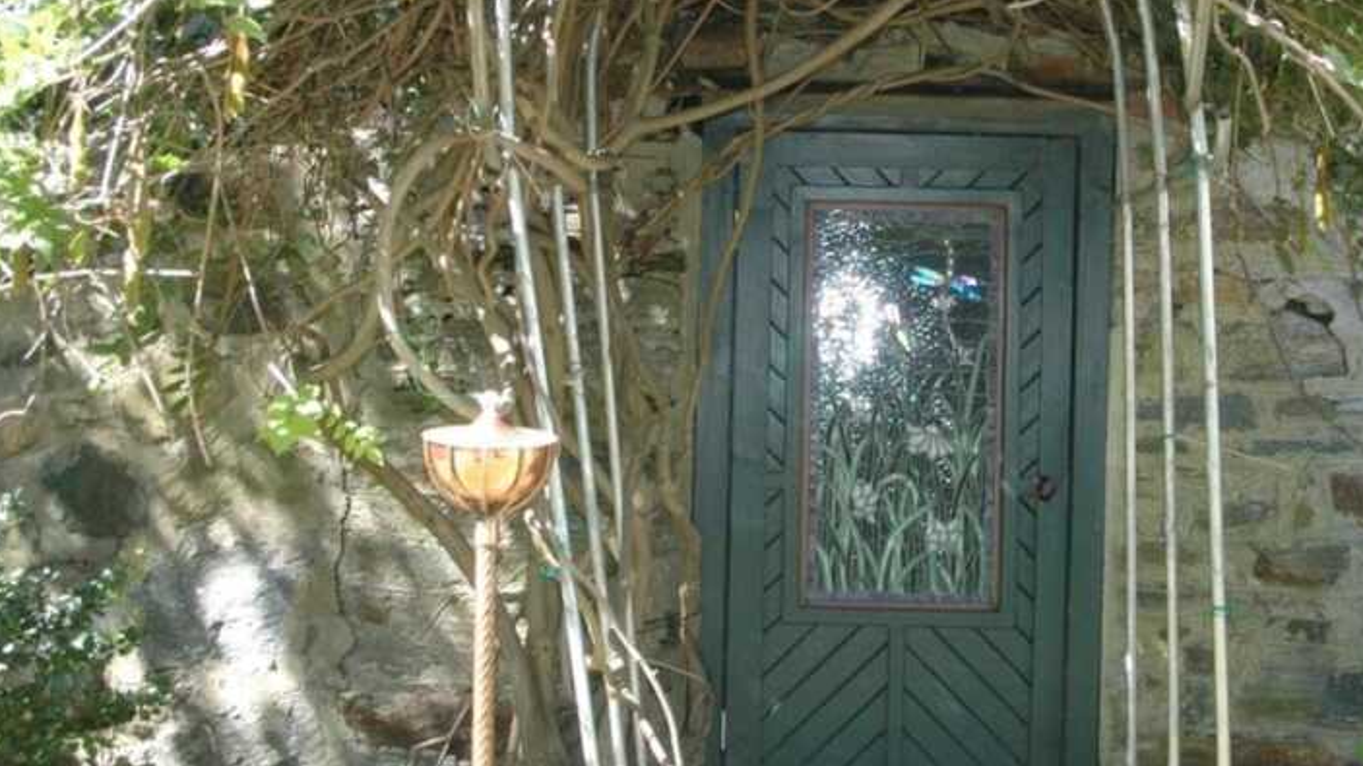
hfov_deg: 32.7
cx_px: 826
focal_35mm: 64
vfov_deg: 18.8
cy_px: 341
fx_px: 2312
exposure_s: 1/500
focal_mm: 28
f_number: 4
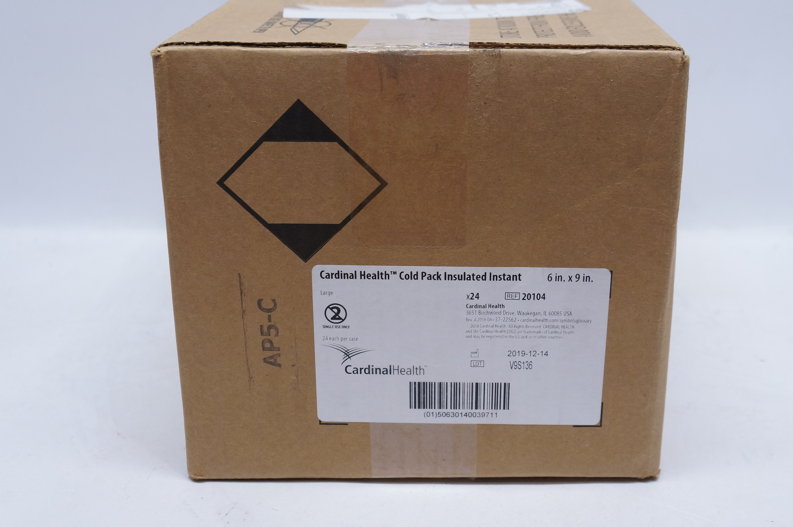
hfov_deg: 45.4
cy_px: 232
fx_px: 946
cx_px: 444
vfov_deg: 31.1
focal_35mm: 43
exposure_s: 1/125
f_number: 4.5
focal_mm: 24
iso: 800
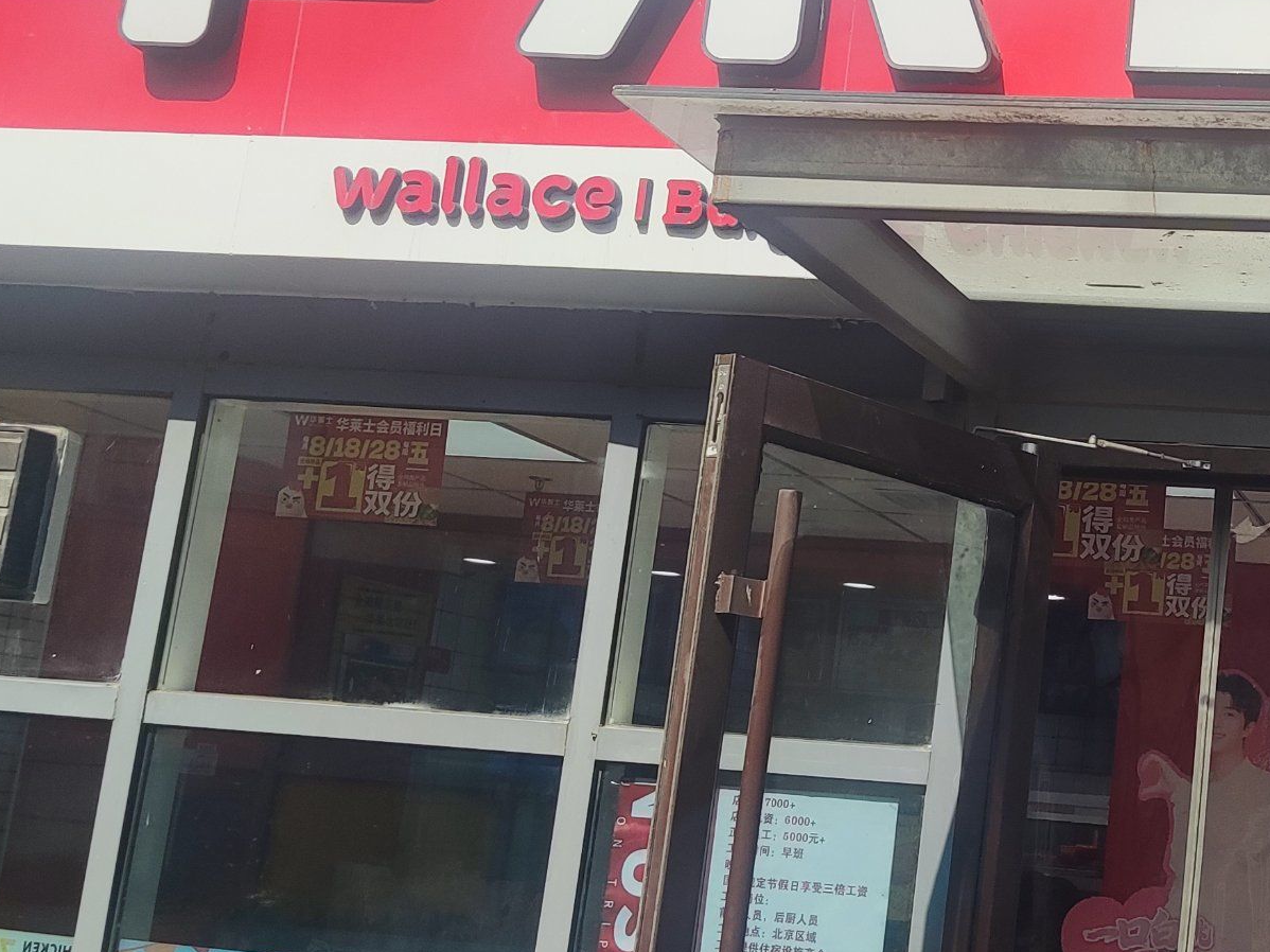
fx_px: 2091
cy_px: 413
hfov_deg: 32.0
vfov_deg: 25.6
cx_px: 1162
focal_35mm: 57
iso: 50
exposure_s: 1/1429
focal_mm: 4.71
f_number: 1.79
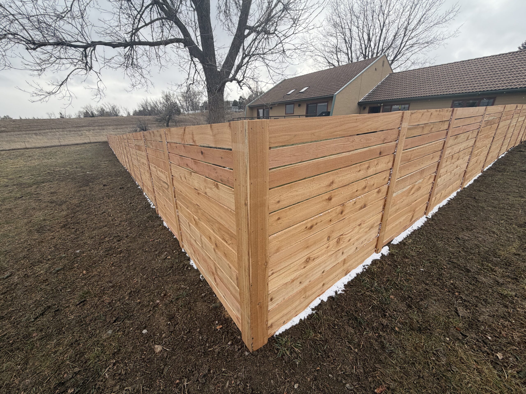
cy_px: 197
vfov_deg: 85.7
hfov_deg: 102.1
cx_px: 263
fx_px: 213
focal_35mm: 14
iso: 50
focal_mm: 2.22
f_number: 2.2
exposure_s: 1/502
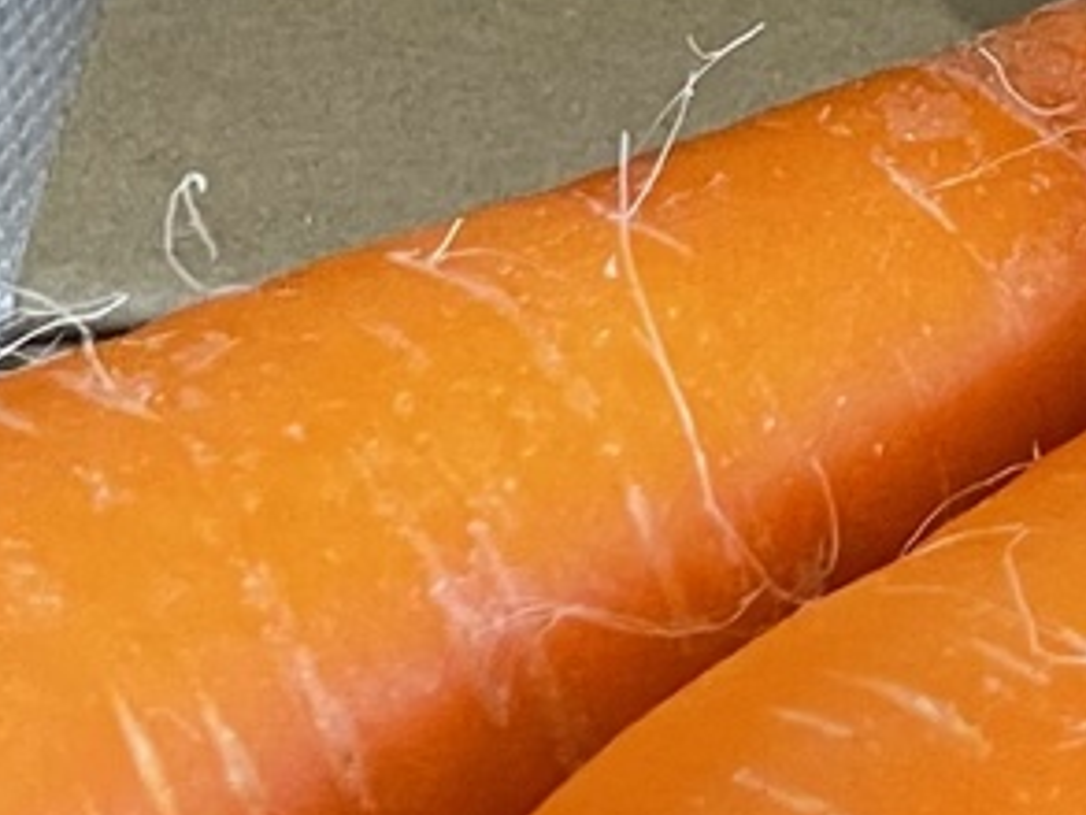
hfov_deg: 10.4
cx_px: 1920
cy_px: -567
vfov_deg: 8.1
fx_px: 5618
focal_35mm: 179
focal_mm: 5.1
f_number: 1.6
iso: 320
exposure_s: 1/60
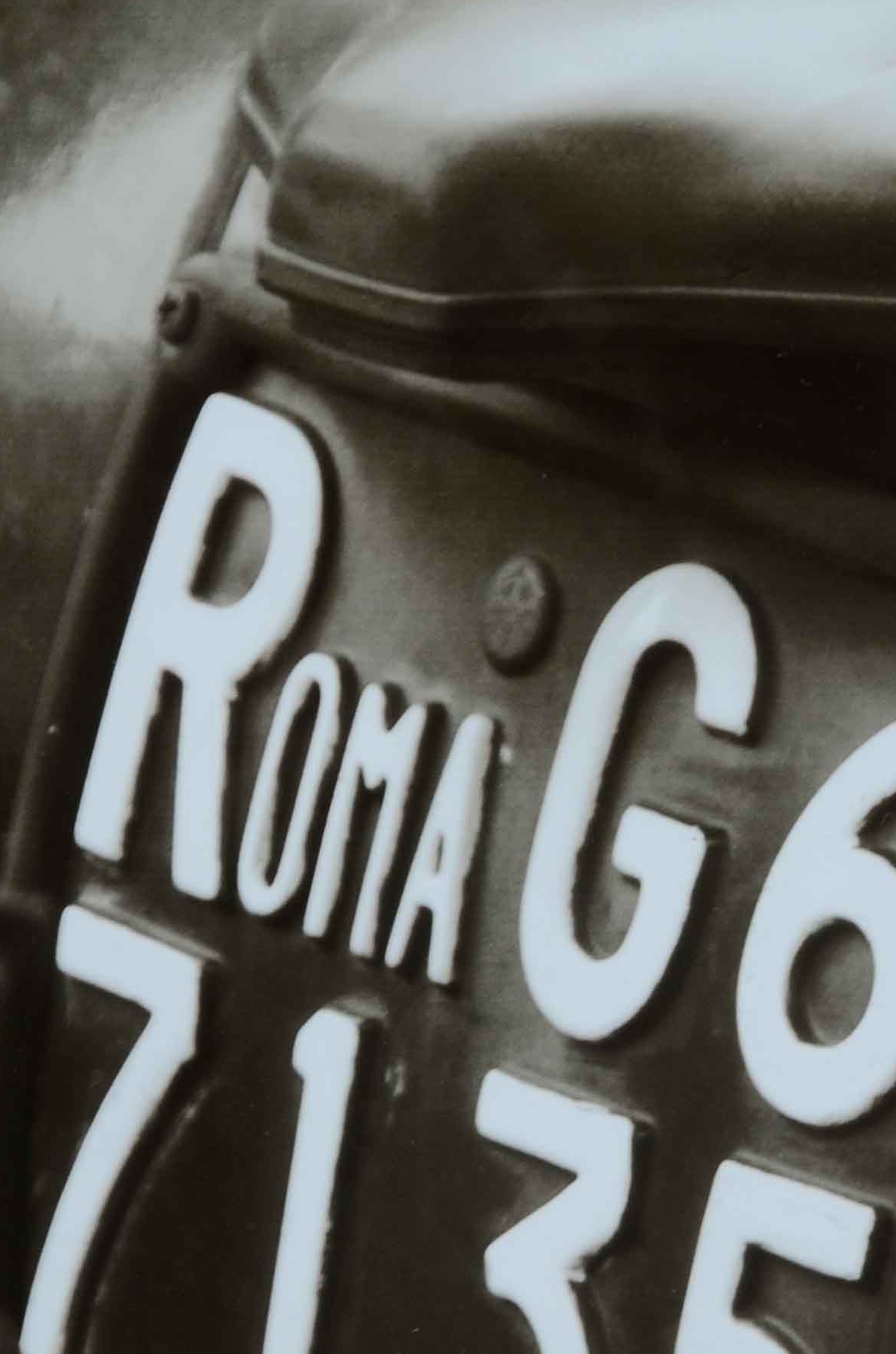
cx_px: 166
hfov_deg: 3.1
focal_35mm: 437
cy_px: 759
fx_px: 16408
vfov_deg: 4.7
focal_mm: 105
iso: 200
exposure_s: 1/160
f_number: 16
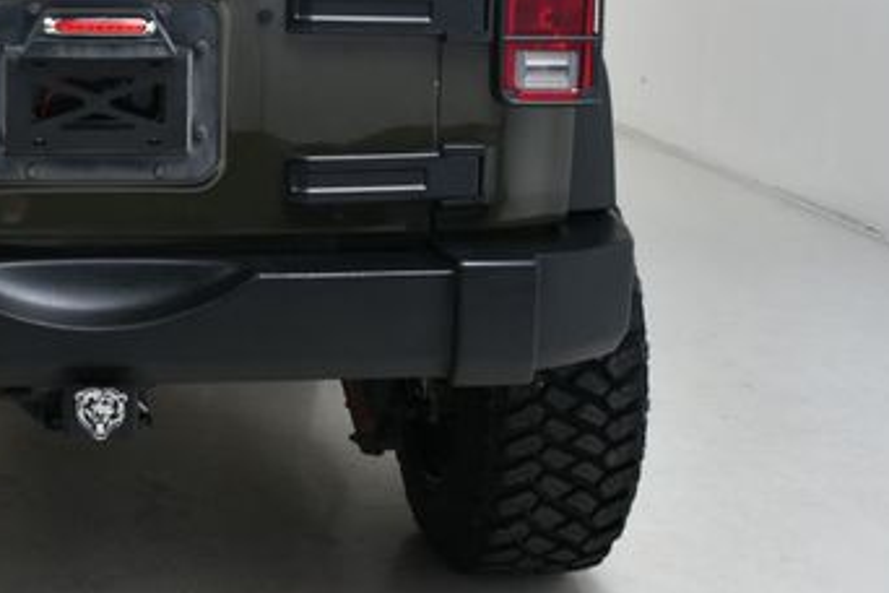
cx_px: 94
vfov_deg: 18.4
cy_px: 88
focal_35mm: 73
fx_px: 1803
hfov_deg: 26.8
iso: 100
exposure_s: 1/160
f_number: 11
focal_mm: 26
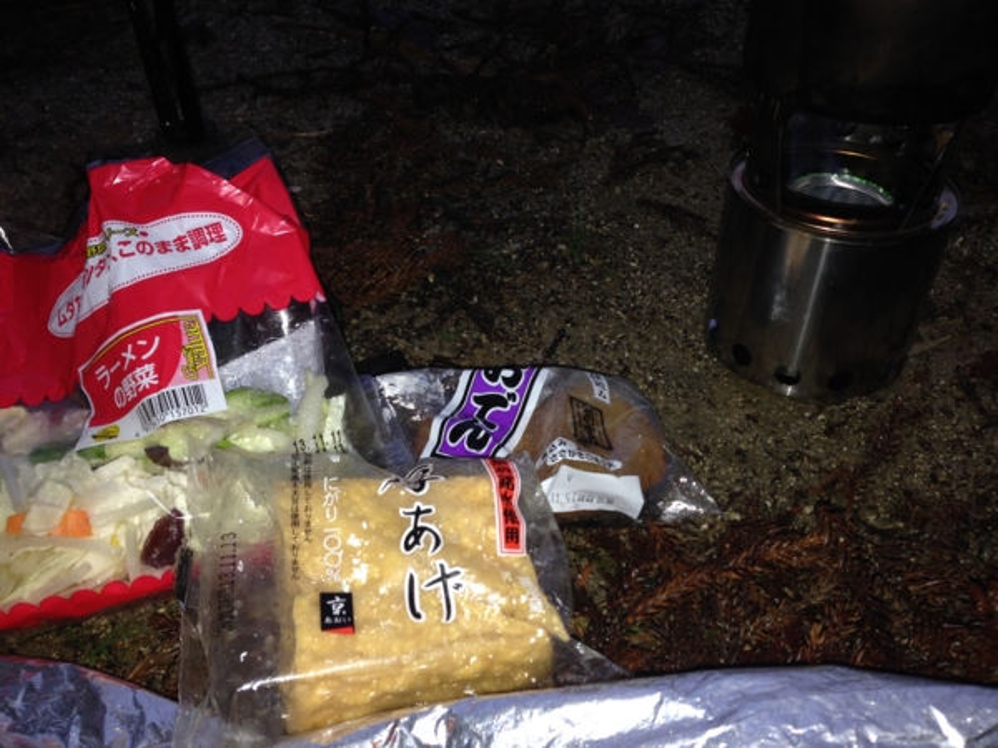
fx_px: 951
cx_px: 499
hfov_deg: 55.4
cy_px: 374
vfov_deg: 42.9
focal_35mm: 33
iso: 50
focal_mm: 4.12
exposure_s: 1/22
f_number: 2.4
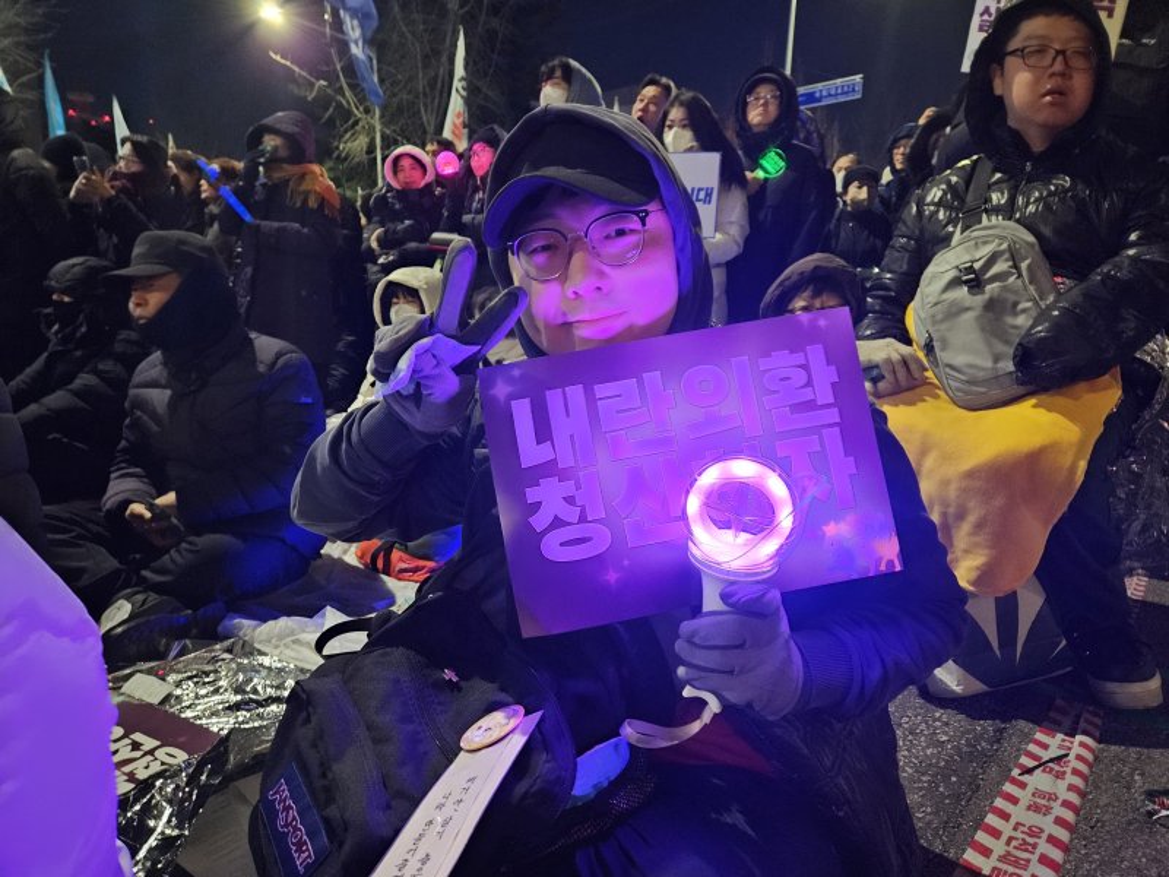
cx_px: 584
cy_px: 438
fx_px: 777
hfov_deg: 73.9
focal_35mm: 23
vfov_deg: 58.9
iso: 800
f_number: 1.8
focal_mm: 5.4
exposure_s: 1/24
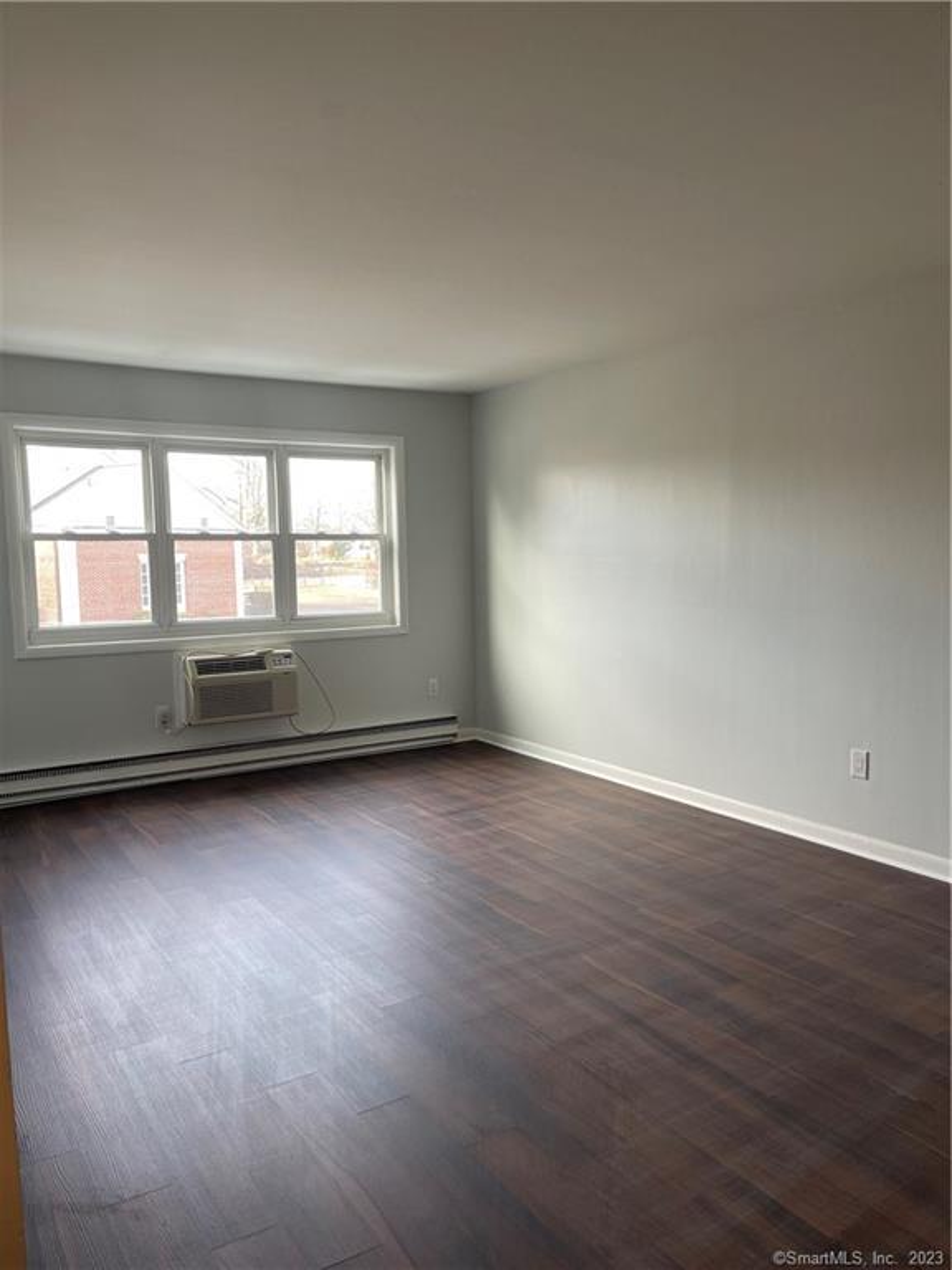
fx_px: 953
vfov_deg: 67.3
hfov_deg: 53.1
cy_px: 635
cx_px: 476
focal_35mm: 26
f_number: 1.6
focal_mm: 5.1
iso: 100
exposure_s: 1/120
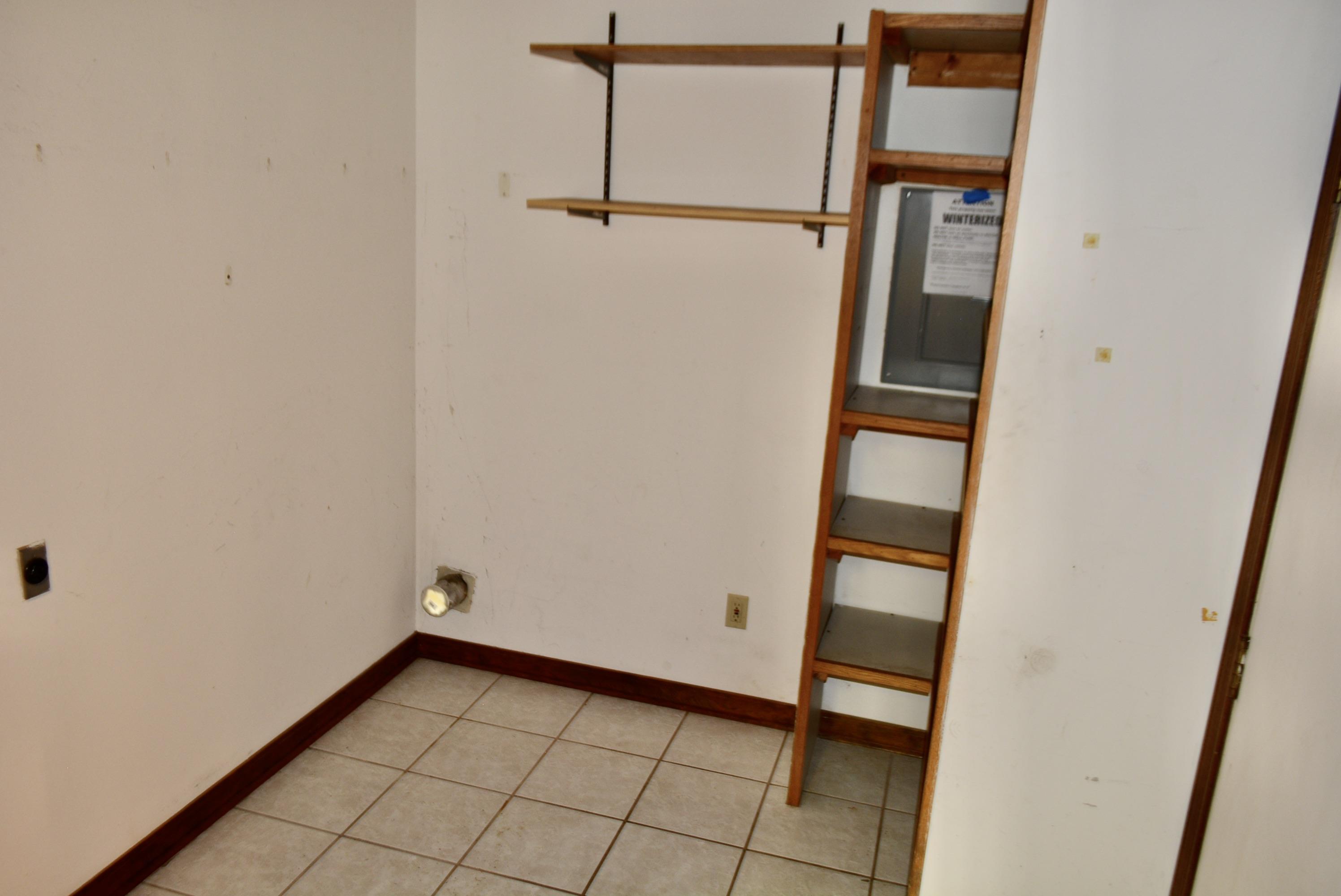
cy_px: 448
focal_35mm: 27
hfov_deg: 67.3
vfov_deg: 48.0
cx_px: 670
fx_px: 1006
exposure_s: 1/5
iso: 100
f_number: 3.5
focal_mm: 18
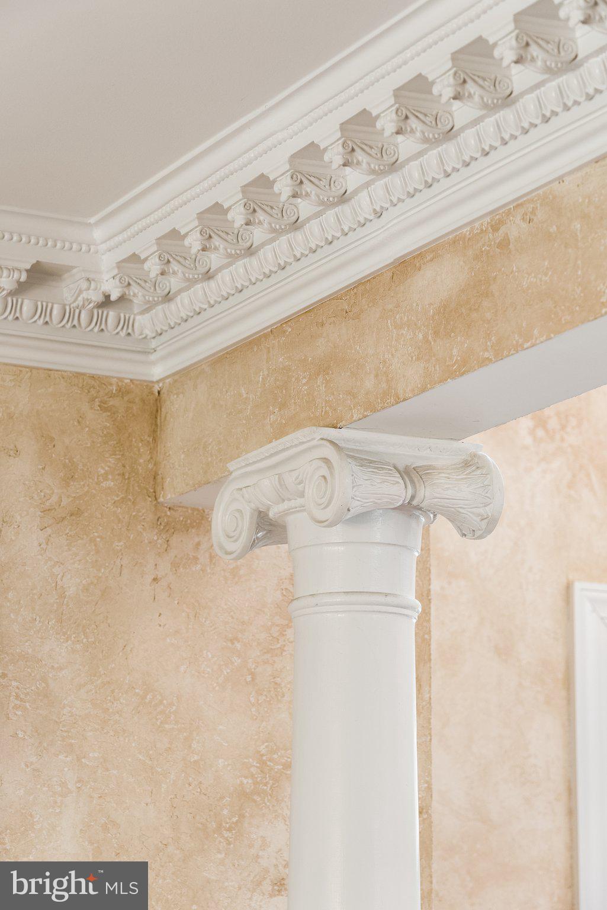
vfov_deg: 19.5
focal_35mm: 105
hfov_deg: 13.0
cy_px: 455
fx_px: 2654
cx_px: 304
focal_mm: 105
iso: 640
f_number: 6.3
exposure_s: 1/30
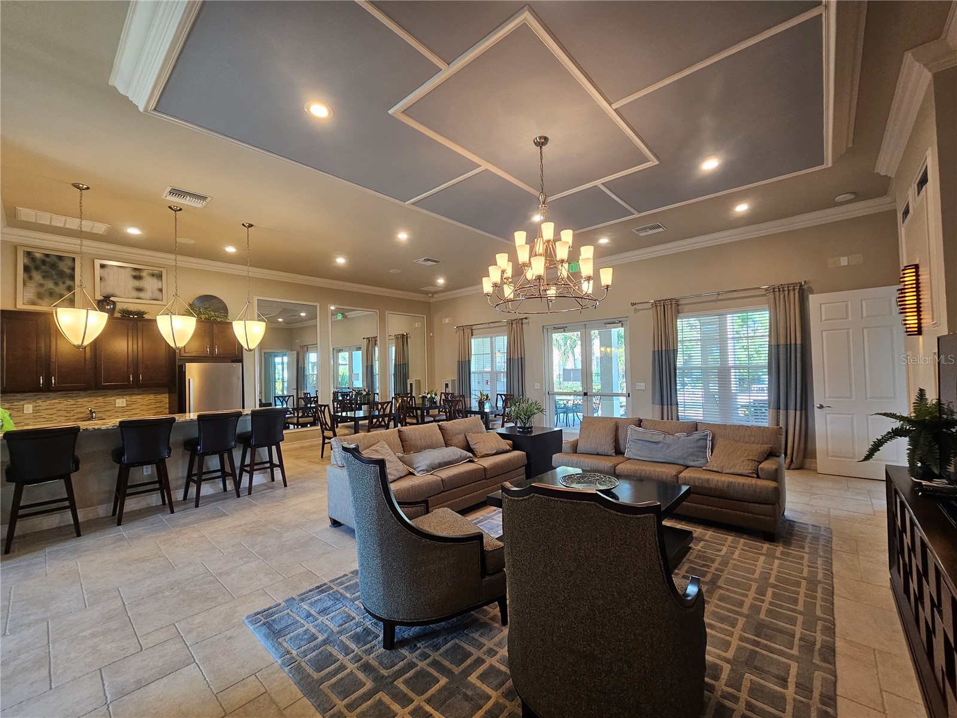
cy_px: 359
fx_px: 359
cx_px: 478
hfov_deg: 106.2
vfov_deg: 89.9
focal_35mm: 13
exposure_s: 1/60
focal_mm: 2.2
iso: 160
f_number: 2.2
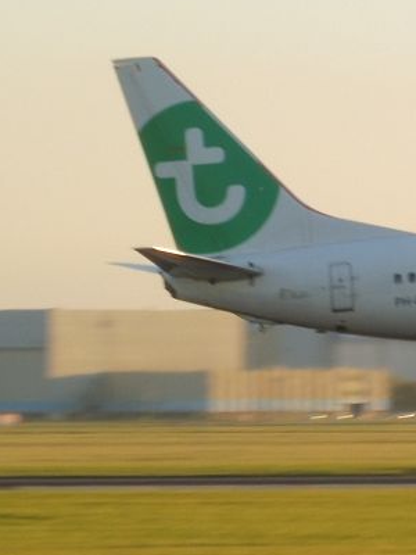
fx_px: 8749
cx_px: 596
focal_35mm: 546
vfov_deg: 3.6
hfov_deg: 2.7
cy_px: 117
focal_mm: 38.2
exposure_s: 1/100
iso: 100
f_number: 7.1
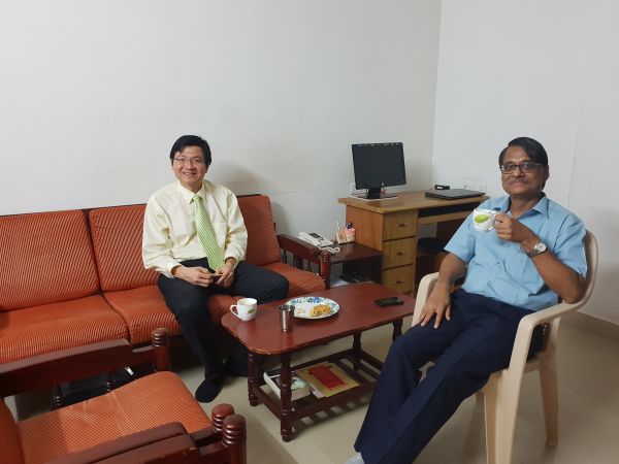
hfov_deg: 67.3
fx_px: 465
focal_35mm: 26
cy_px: 232
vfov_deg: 53.1
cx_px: 310
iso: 250
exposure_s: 1/17
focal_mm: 4.3
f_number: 1.5
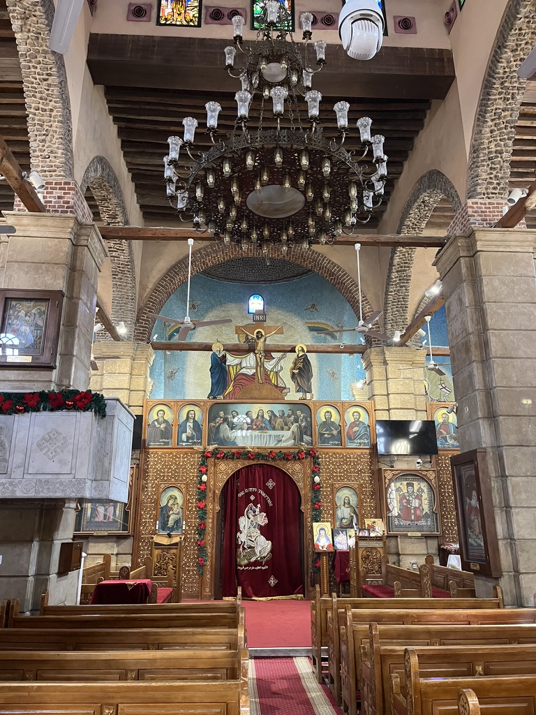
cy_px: 358
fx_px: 537
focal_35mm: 26
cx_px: 268
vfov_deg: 67.3
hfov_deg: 53.1
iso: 500
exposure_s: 1/50
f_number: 1.6
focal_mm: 5.1
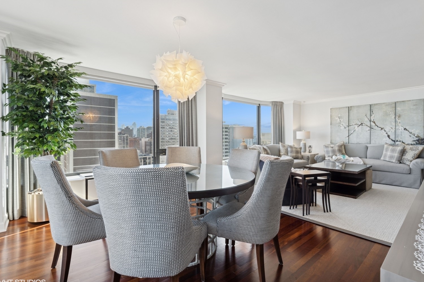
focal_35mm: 17
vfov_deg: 70.4
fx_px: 200
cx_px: 213
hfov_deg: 93.3
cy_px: 139
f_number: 8
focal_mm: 16
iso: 320
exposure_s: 1/100
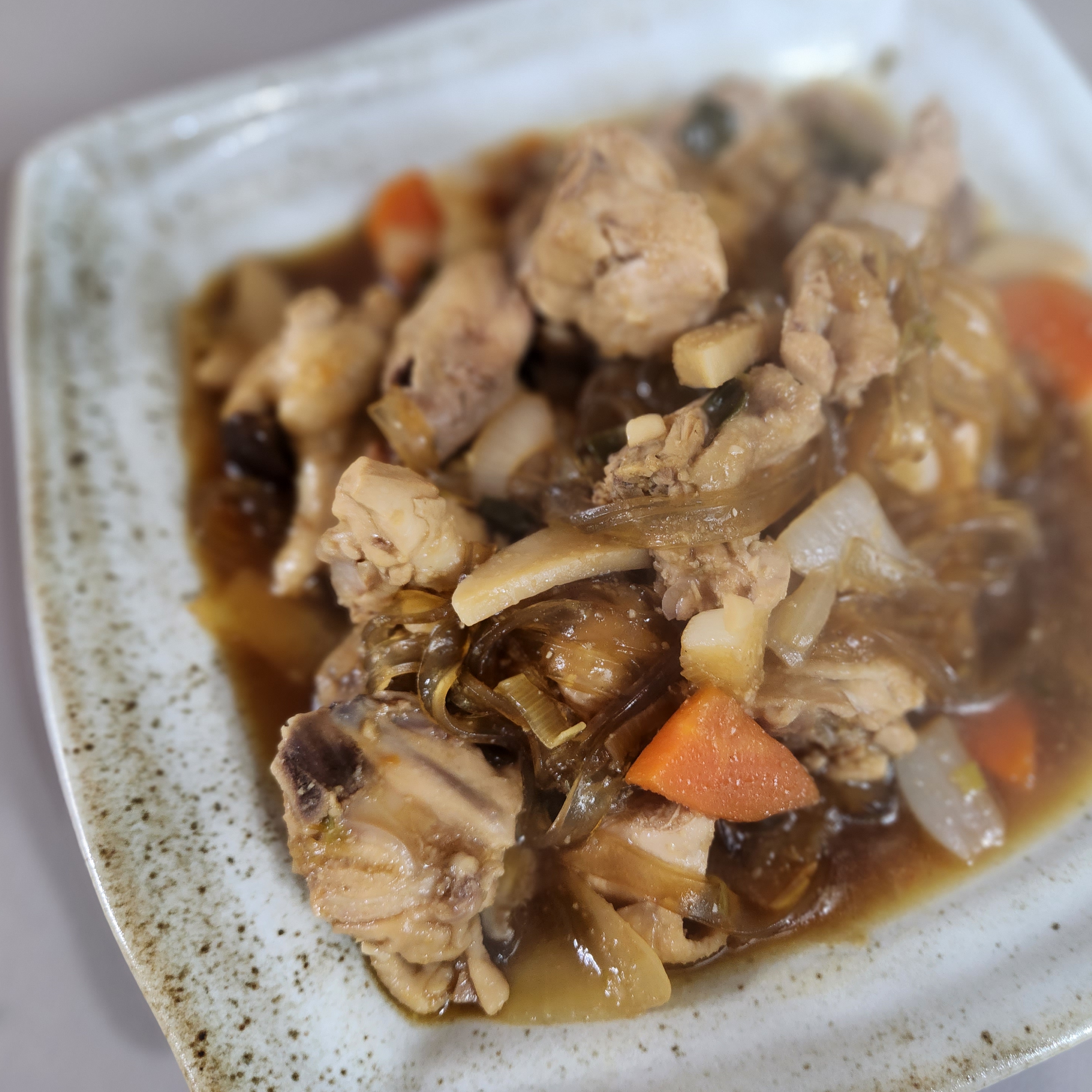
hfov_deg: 57.1
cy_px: 529
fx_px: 999
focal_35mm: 28
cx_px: 623
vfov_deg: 57.3
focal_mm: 5.4
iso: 250
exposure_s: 1/60
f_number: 1.8
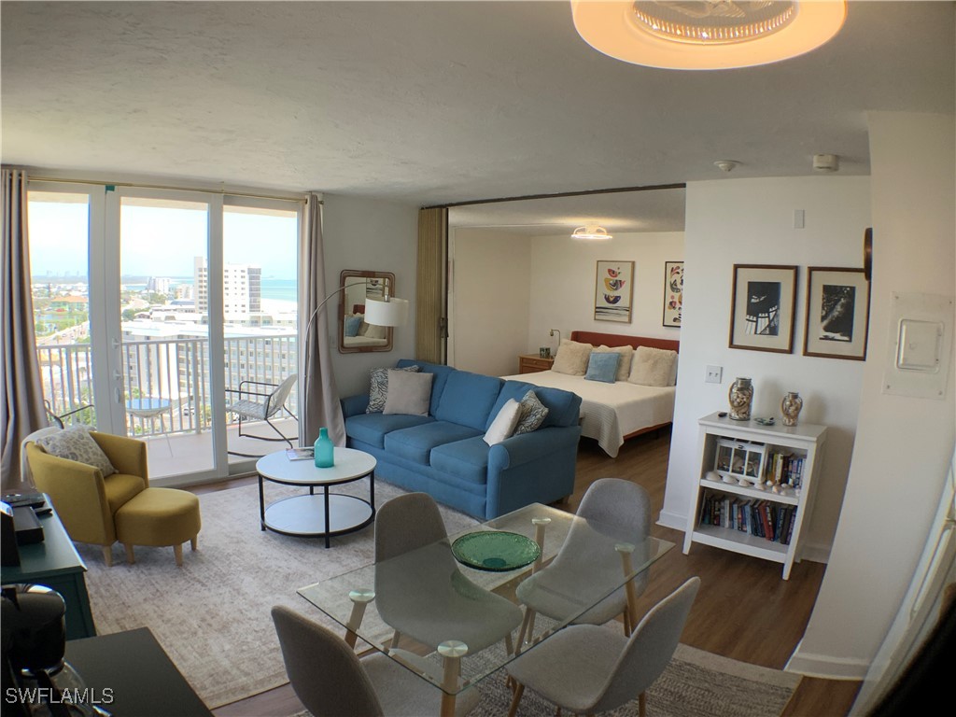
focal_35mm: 29
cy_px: 358
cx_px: 478
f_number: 1.8
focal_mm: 3
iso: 32
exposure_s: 1/120
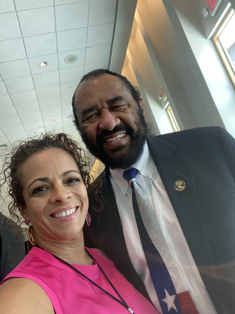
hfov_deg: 46.8
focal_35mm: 30
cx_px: 118
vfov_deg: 60.0
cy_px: 157
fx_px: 272
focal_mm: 2.71
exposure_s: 1/60
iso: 125
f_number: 2.2
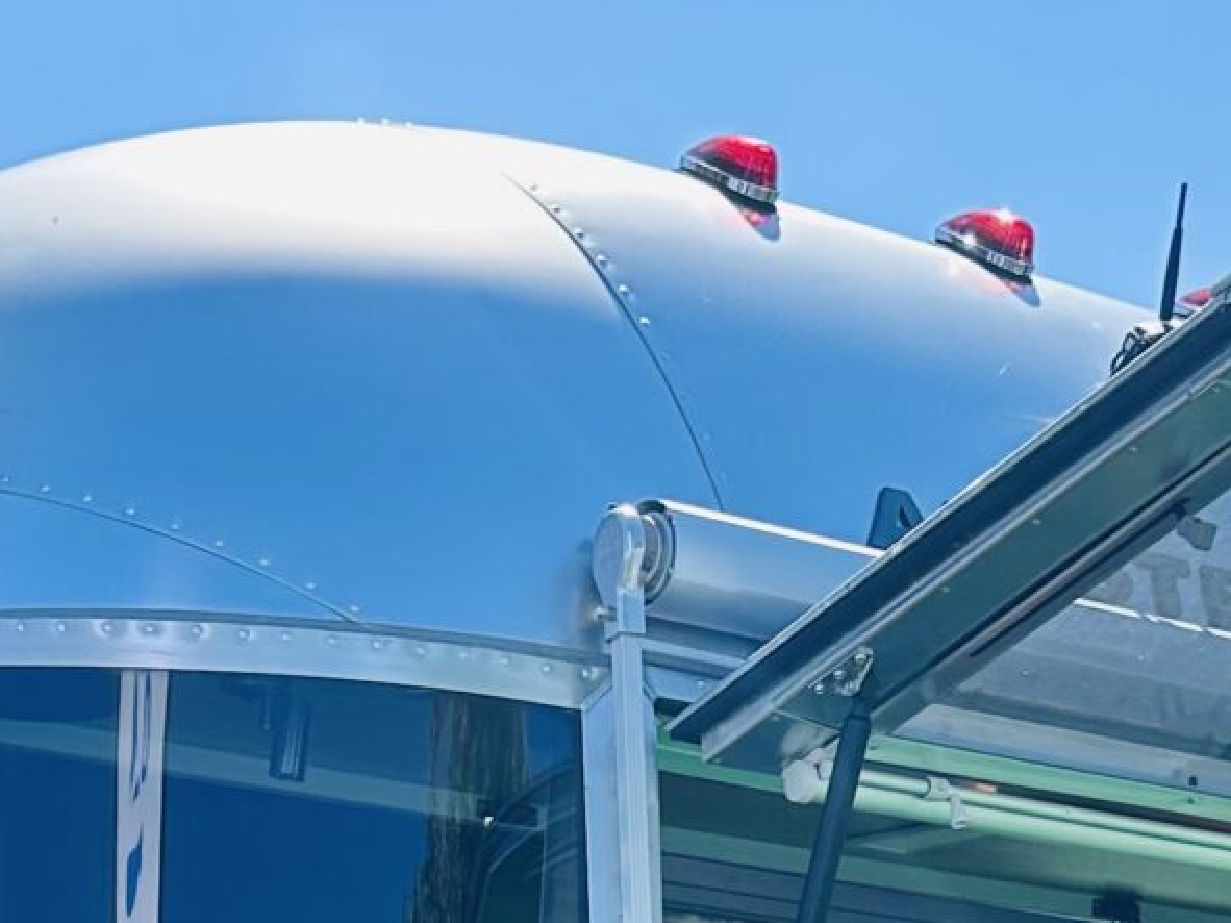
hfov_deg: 18.9
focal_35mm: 104
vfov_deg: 13.2
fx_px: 3698
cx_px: 683
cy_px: 1531
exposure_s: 1/2299
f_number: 1.78
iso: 80
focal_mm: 6.86
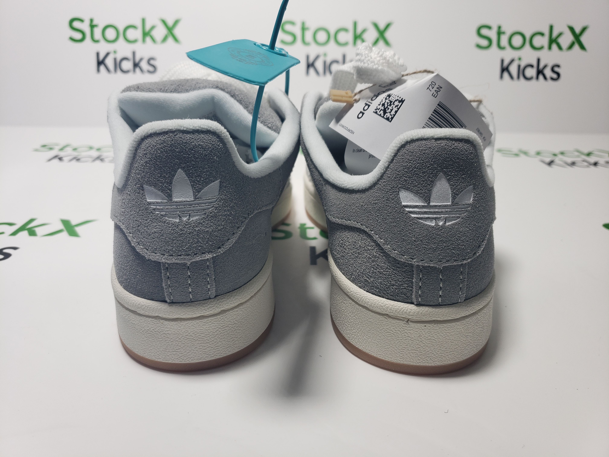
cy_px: 228
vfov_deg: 53.1
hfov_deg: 67.3
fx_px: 457
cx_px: 304
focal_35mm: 26
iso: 50
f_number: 1.5
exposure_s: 1/391
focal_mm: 4.3
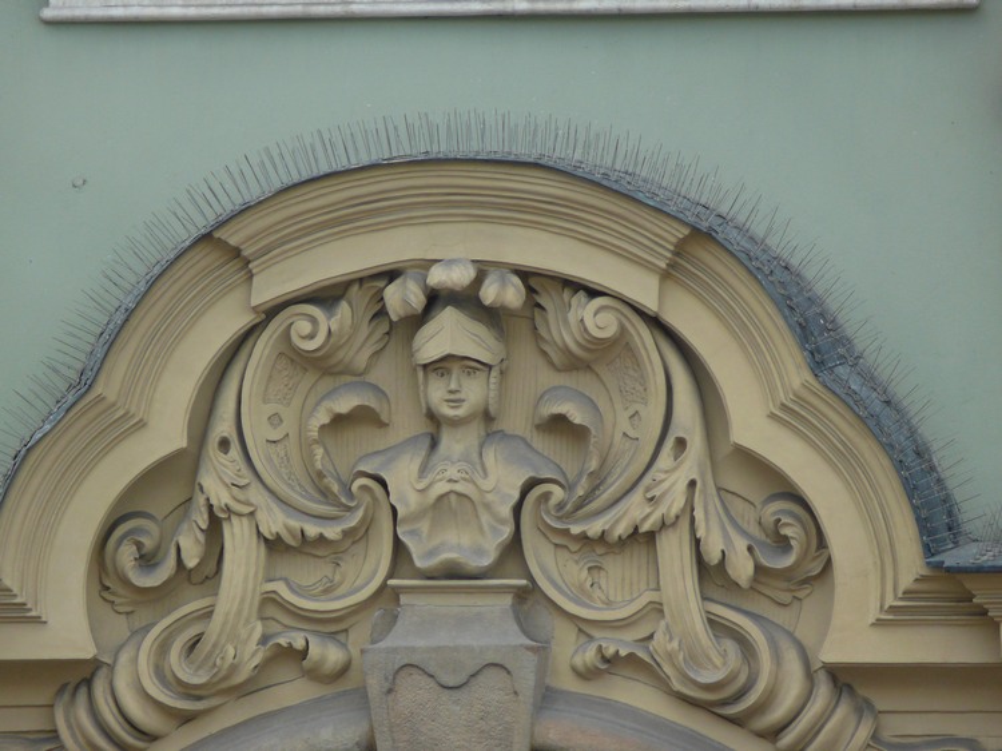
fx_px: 12153
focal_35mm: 420
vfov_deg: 3.5
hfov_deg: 4.7
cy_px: 376
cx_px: 501
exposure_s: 1/80
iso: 100
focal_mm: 88.8
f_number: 3.7
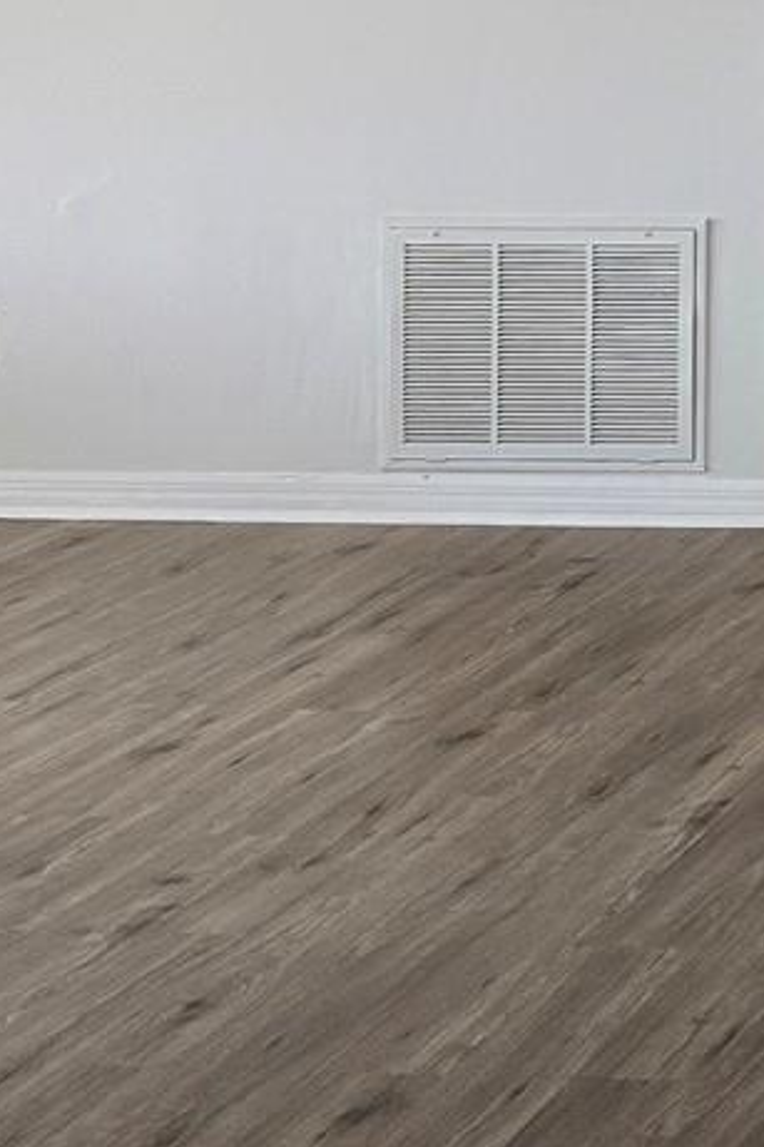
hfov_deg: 13.6
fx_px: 2644
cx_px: 1620
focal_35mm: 83
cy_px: -182
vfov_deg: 22.8
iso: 160
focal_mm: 6.3
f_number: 1.7
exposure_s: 1/120
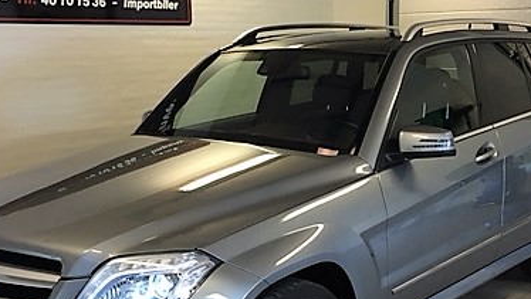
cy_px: 180
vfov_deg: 22.2
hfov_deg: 38.4
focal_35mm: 54
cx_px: 301
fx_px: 761
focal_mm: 4.15
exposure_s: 1/33
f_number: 2.2
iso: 64
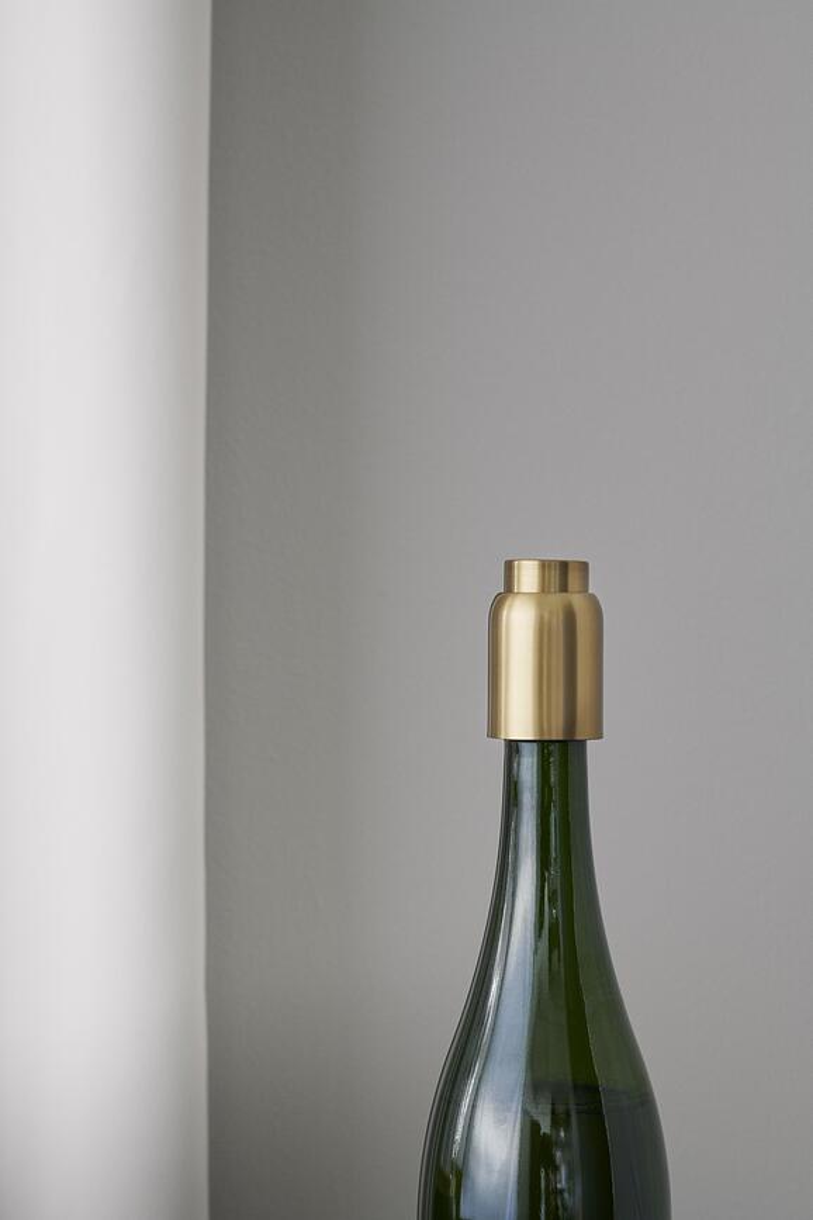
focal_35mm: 85
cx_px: 406
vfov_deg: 23.9
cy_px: 610
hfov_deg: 16.1
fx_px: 2879
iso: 100
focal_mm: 85
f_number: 9
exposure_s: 1.6
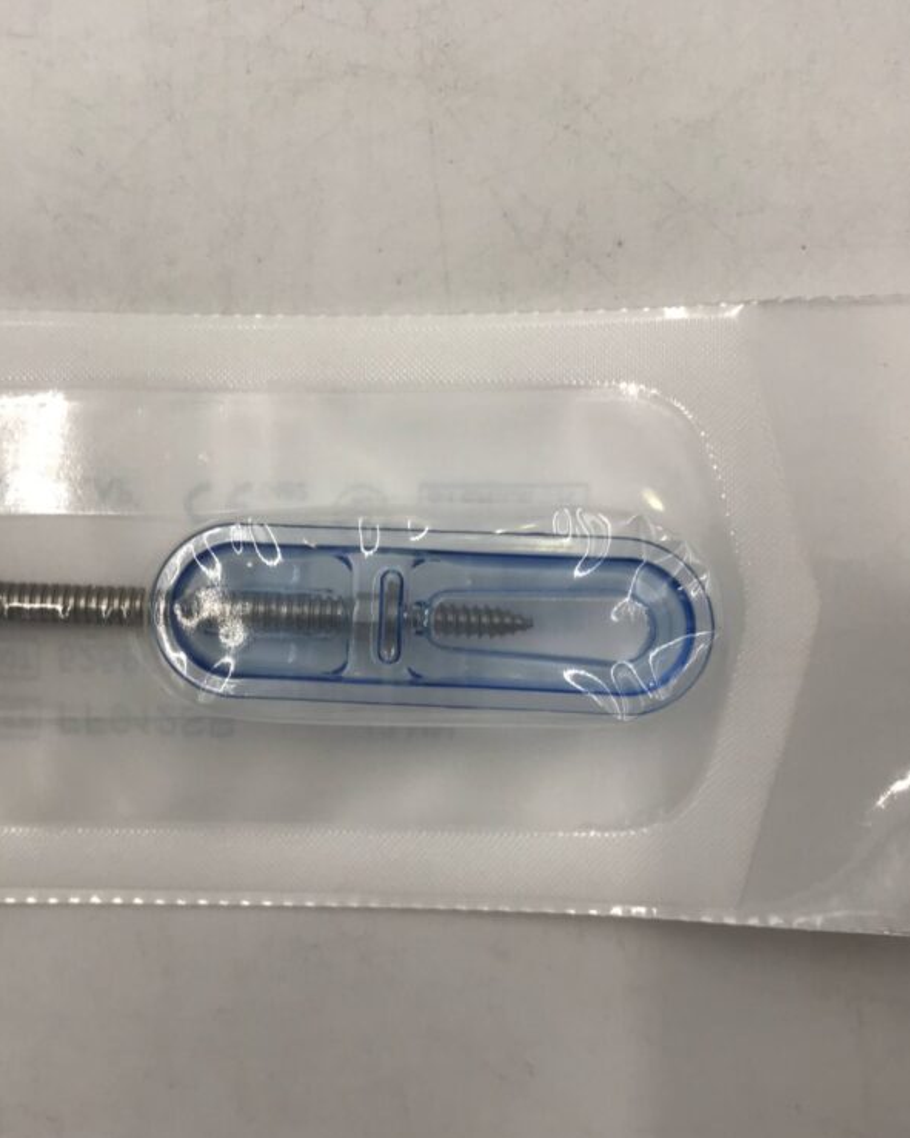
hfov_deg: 40.0
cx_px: 373
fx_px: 1246
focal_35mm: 37
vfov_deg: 49.1
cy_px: 576
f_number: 1.8
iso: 32
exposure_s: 1/60
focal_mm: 3.99
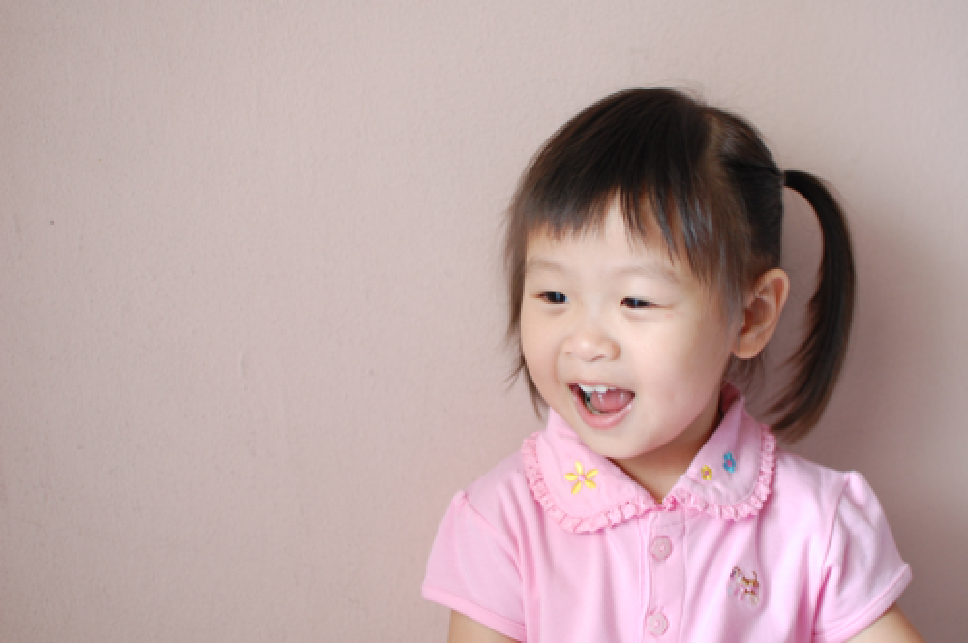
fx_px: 1410
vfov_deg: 25.7
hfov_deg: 37.9
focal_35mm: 52
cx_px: 484
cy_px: 322
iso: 400
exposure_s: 1/30
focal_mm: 35
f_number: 2.8
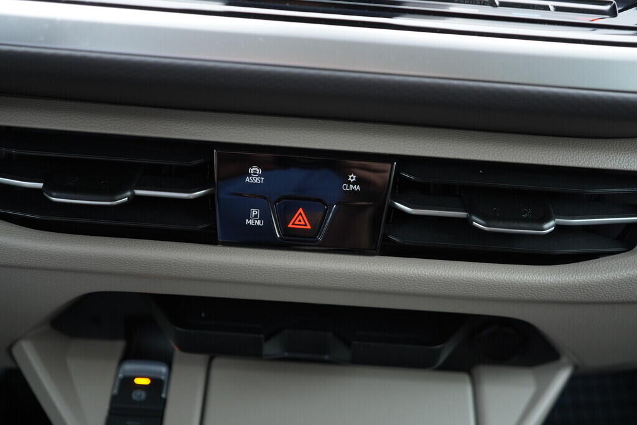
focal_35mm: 36
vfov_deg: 36.9
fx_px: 637
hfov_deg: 53.1
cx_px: 318
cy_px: 212
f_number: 2.8
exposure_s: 1/40
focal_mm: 24
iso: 500
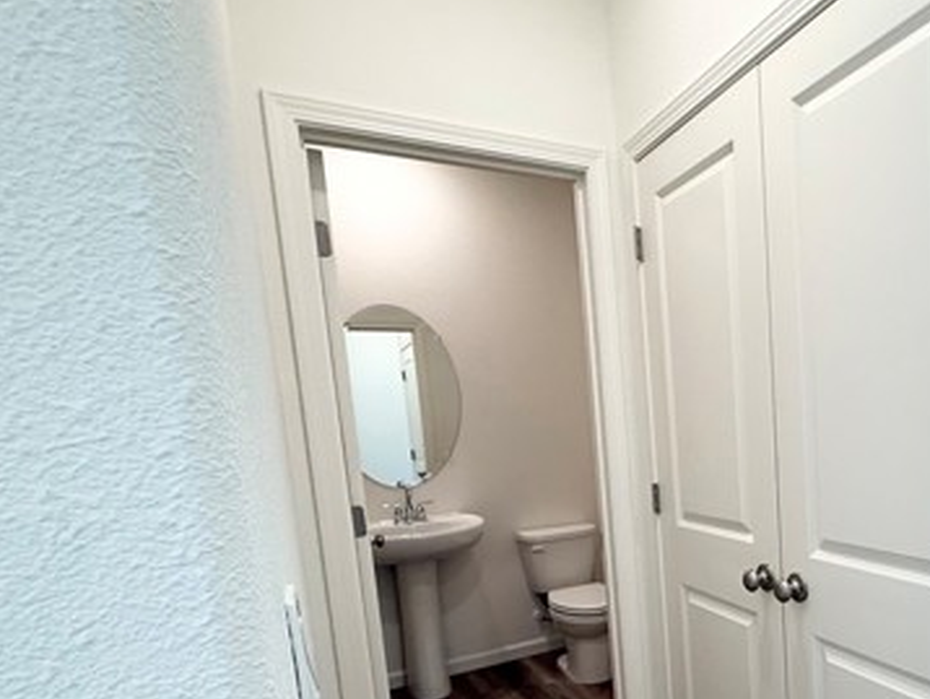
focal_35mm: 25
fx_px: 672
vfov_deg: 53.2
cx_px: 740
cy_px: 499
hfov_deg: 63.5
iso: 200
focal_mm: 2.22
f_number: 2.2
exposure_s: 1/120
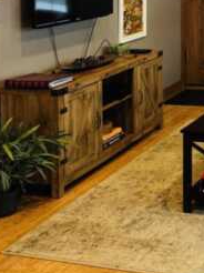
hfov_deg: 18.2
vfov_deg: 24.2
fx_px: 590
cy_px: -33
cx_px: 269
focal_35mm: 75
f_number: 1.78
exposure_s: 1/60
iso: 160
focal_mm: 6.76
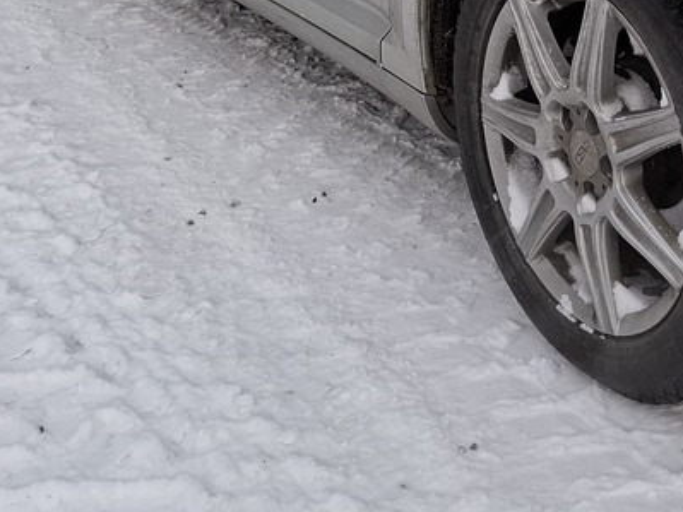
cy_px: -235
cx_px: 805
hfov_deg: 21.9
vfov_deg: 16.4
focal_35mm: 83
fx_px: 1637
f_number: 1.8
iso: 50
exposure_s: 1/100
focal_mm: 5.54
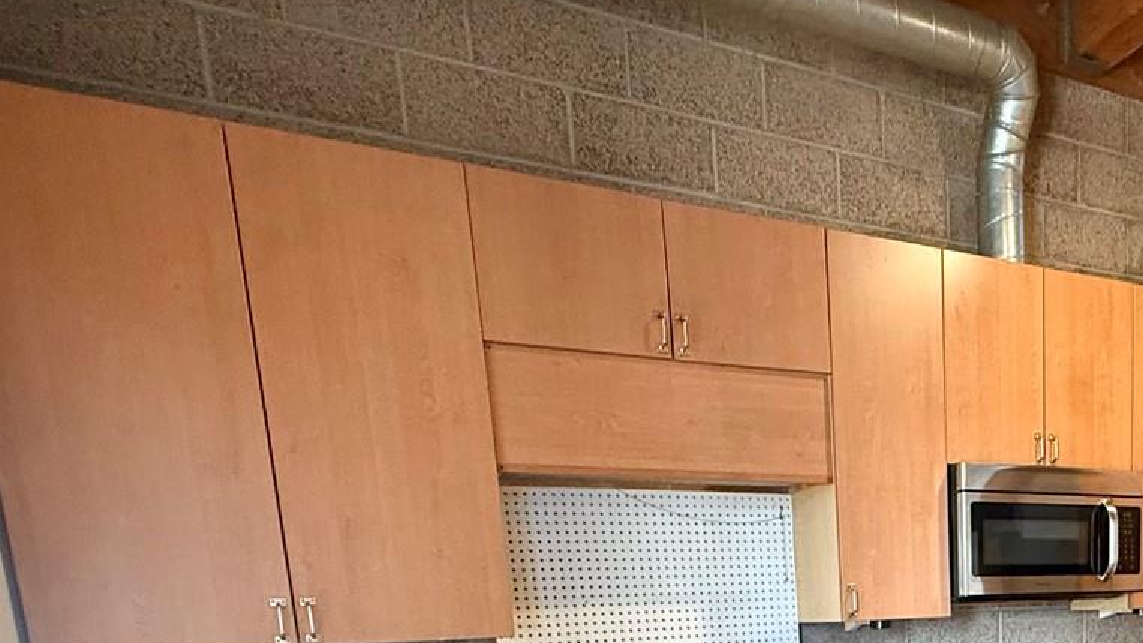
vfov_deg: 30.6
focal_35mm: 32
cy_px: 785
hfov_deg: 57.2
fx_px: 970
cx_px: 887
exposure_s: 1/60
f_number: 2.2
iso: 500
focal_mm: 2.22
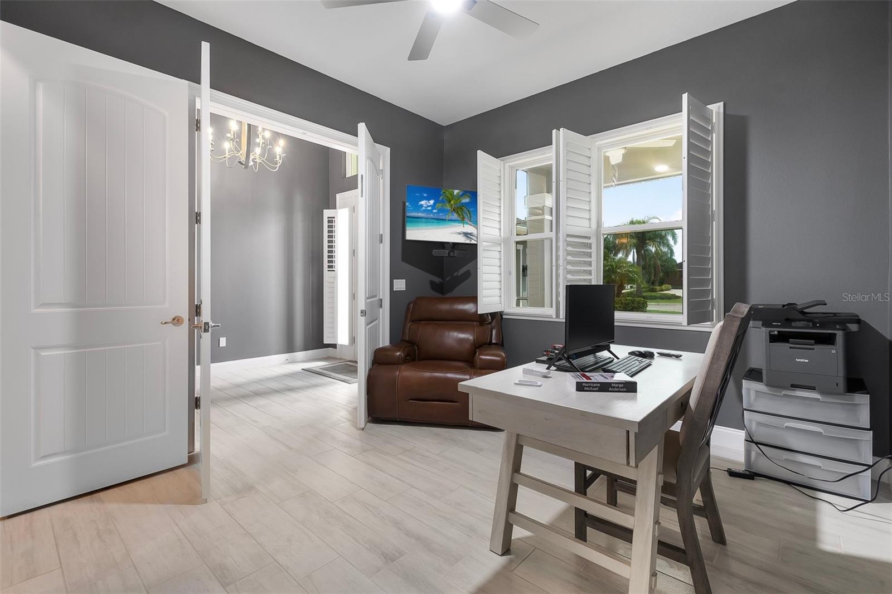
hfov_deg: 100.4
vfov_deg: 77.3
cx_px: 446
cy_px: 297
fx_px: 372
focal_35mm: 15
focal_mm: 10
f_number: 9
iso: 320
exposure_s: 1/1.25
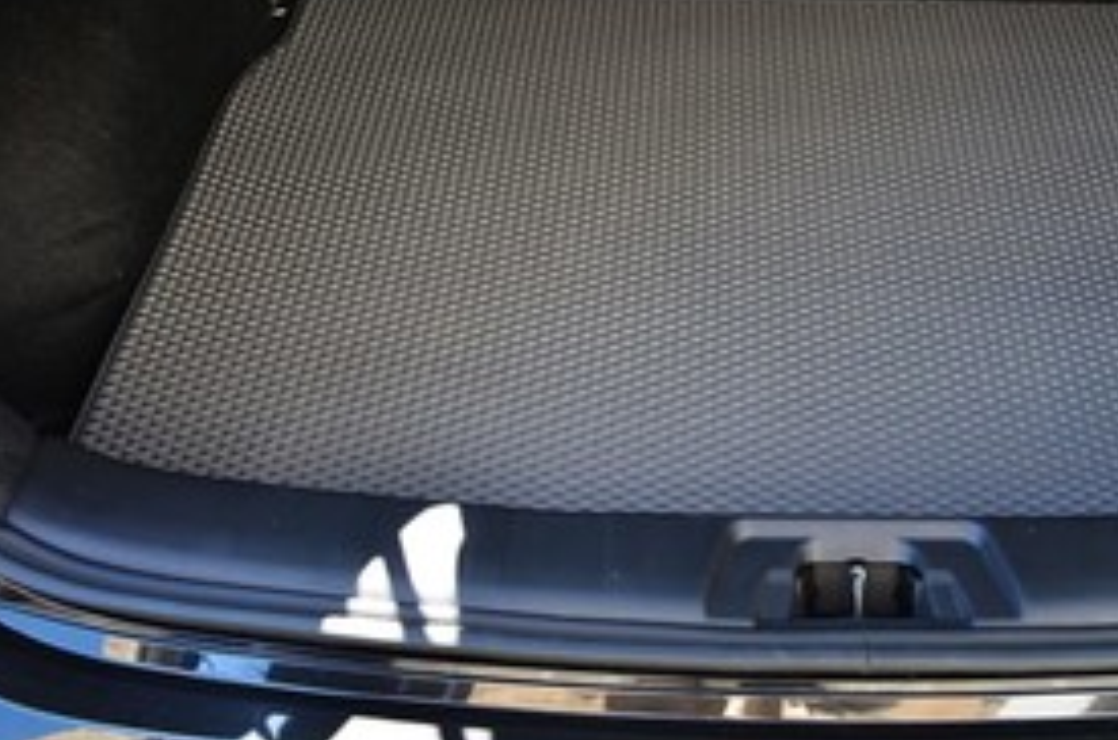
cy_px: 220
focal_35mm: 55
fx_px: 1704
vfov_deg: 24.3
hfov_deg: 35.9
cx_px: 768
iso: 400
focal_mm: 24
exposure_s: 1/125
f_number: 5.6
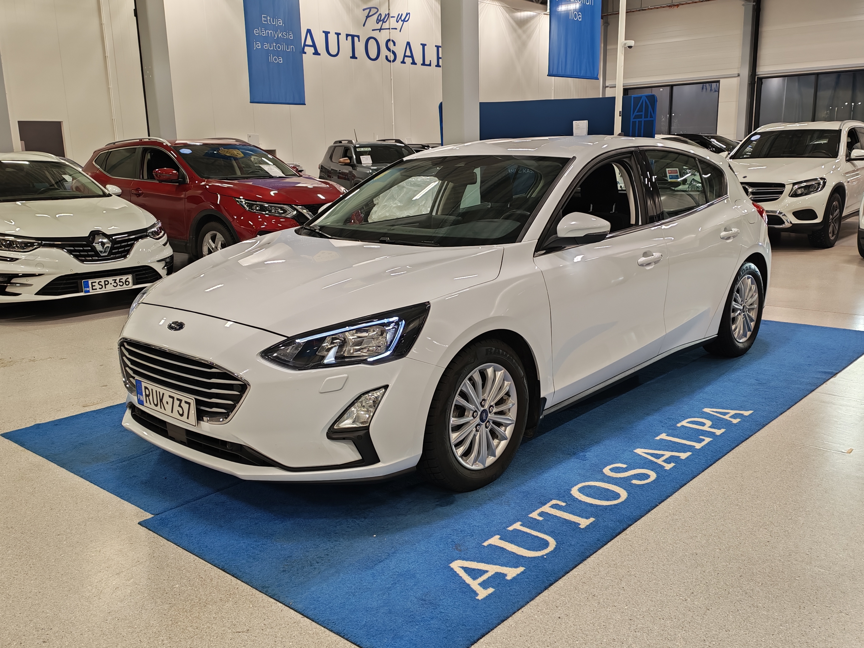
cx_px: 432
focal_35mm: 33
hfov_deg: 55.4
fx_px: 824
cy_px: 324
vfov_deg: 42.9
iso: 250
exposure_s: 1/100
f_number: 1.9
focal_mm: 6.12
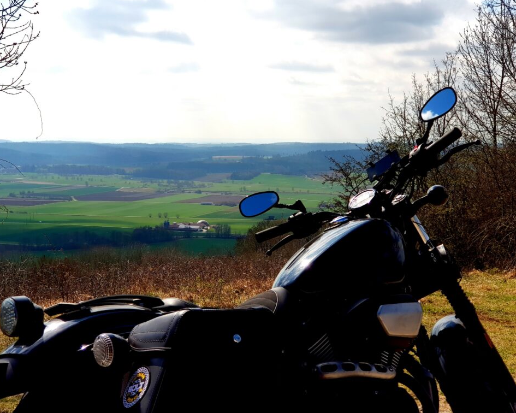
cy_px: 207
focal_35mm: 55
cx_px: 238
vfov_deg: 27.6
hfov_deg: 34.1
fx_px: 840
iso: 25
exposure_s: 1/1596
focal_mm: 6
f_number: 2.4
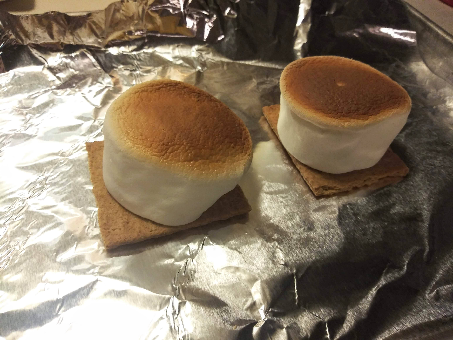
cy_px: 170
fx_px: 340
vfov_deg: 53.1
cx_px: 226
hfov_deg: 67.3
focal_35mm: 26
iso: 150
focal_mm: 3.52
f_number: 2.2
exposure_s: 1/40
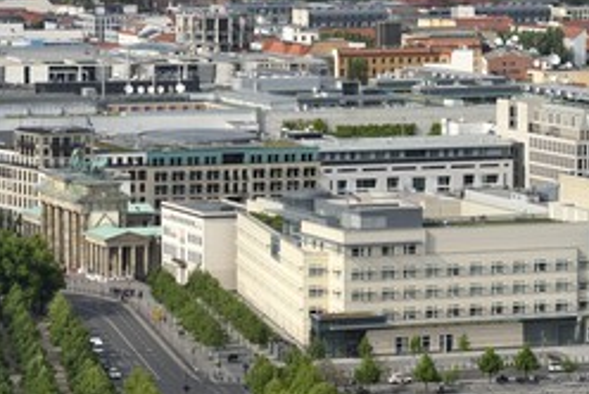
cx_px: 456
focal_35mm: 186
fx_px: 3047
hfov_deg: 11.0
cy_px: 280
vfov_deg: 7.4
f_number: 9
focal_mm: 110
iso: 200
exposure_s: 1/400
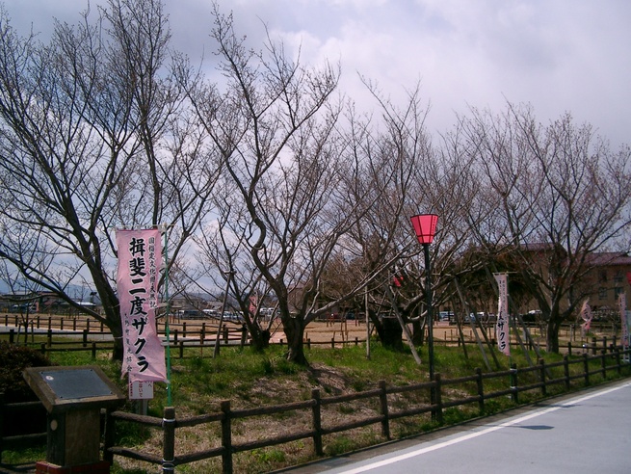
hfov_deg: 50.1
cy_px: 237
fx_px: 675
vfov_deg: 38.7
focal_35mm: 37
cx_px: 316
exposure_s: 1/1600
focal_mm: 7.6
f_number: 5
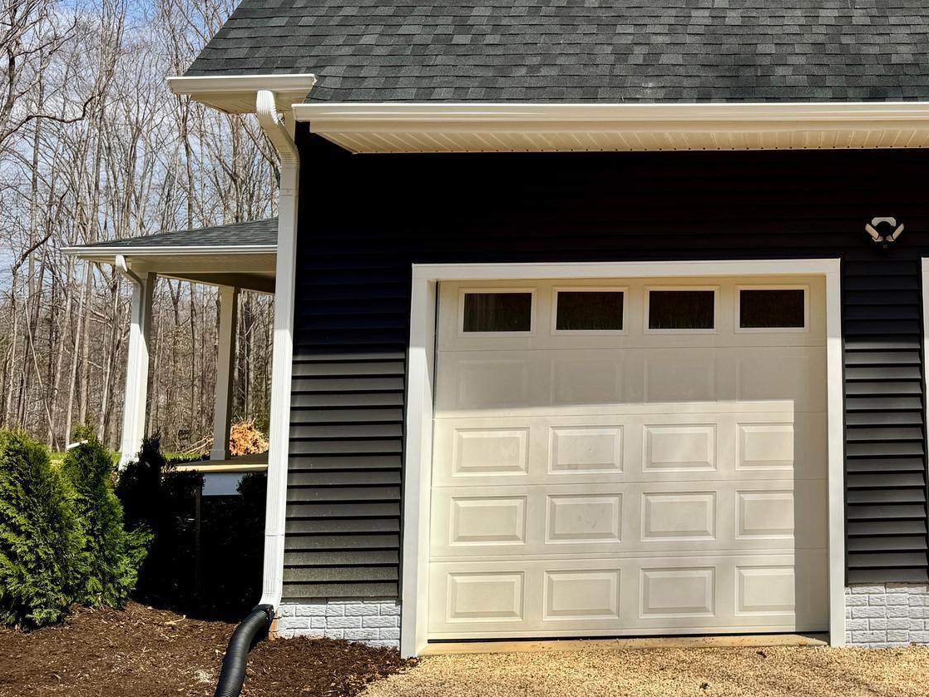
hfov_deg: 40.0
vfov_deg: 32.4
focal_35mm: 44
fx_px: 1181
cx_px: 823
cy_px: 199
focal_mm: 6.76
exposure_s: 1/5348
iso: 80
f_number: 1.78
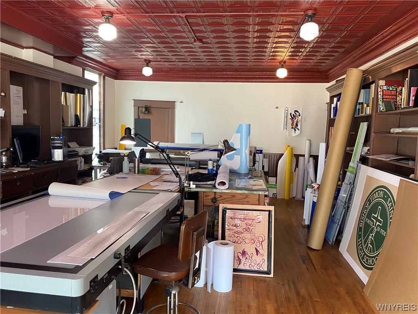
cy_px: 157
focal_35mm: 26
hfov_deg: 67.3
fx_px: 314
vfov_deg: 53.1
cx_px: 209
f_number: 1.8
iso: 100
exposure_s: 1/60
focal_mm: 4.25
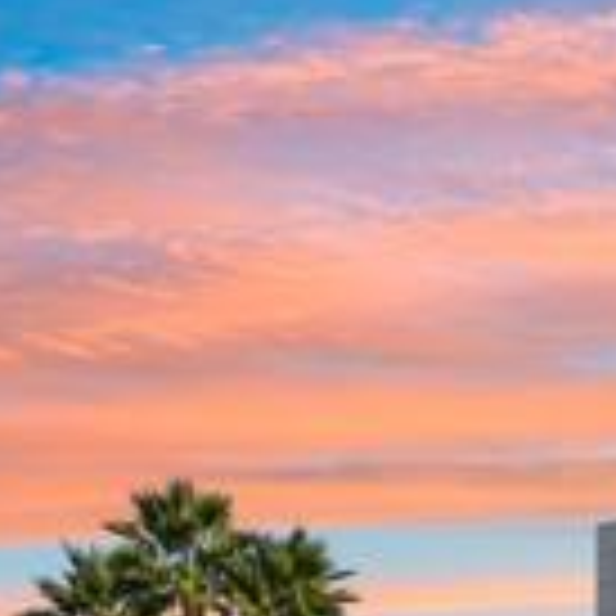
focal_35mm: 103
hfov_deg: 14.5
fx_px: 2074
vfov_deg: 15.5
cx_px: 1174
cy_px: 933
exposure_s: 1/250
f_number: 8
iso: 100
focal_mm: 26
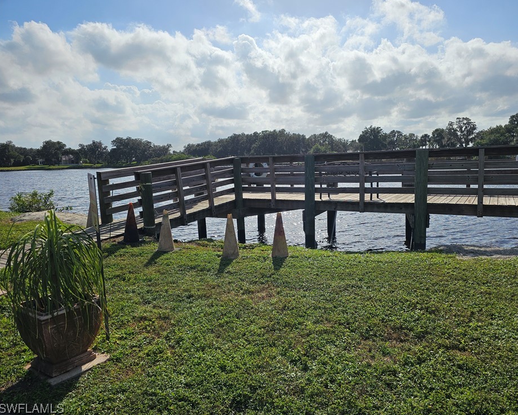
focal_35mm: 25
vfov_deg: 56.8
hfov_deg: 67.9
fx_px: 383
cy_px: 205
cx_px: 284
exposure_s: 1/2105
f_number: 1.7
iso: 10
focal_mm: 6.3
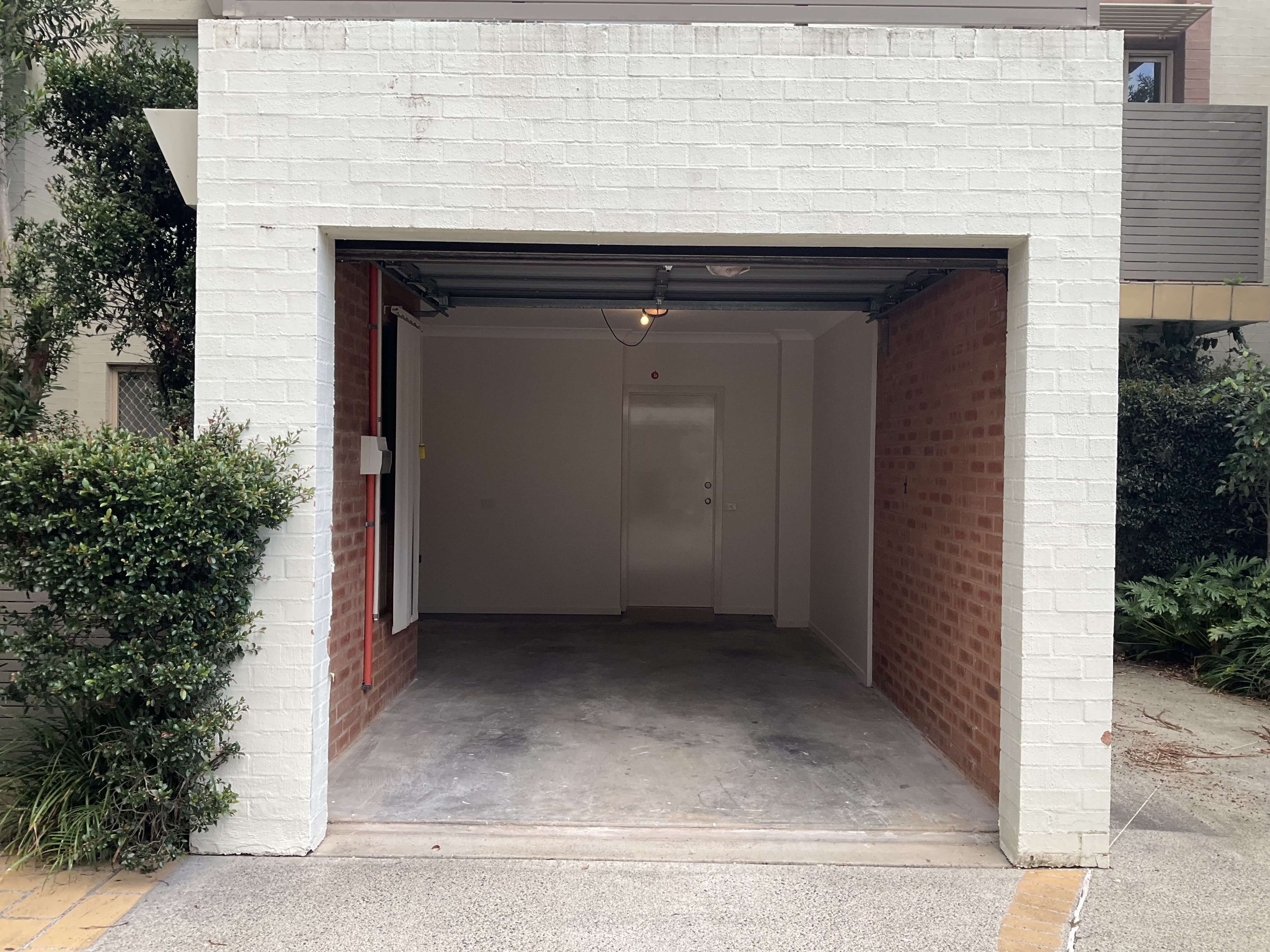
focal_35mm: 29
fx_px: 1064
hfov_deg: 61.7
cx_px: 635
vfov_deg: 48.2
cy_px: 476
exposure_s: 1/142
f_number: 1.8
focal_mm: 3
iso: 20
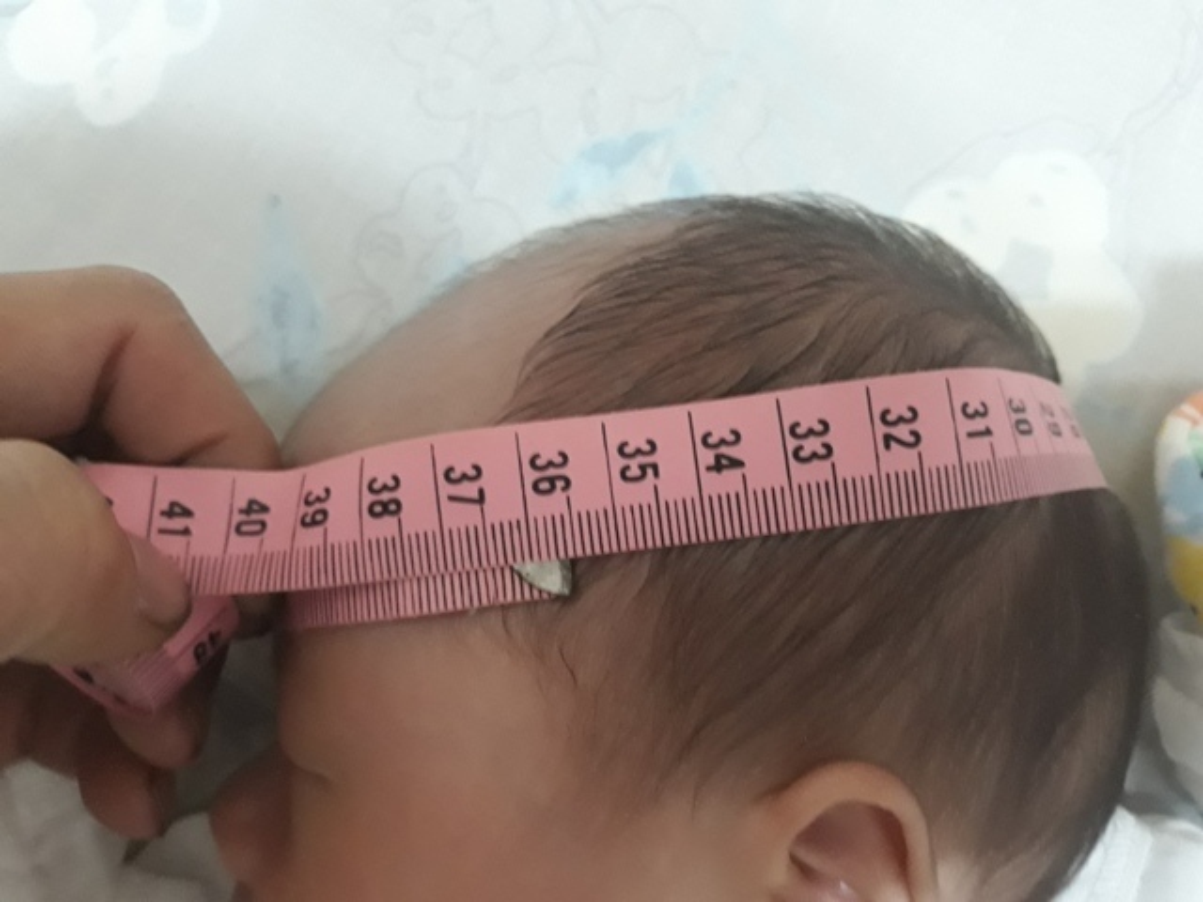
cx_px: 602
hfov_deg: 65.3
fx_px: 938
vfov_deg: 51.4
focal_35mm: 27
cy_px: 451
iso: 500
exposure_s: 1/24
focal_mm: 3.71
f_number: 1.7
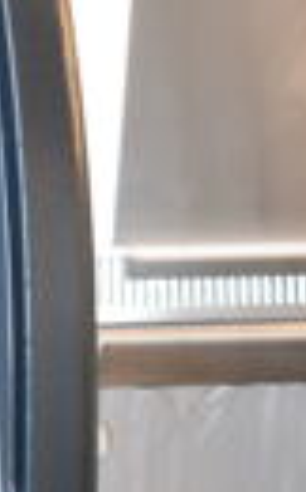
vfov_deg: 16.2
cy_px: 314
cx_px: -518
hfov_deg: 8.8
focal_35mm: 129
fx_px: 1725
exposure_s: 1/30
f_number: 3.5
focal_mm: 18
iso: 720
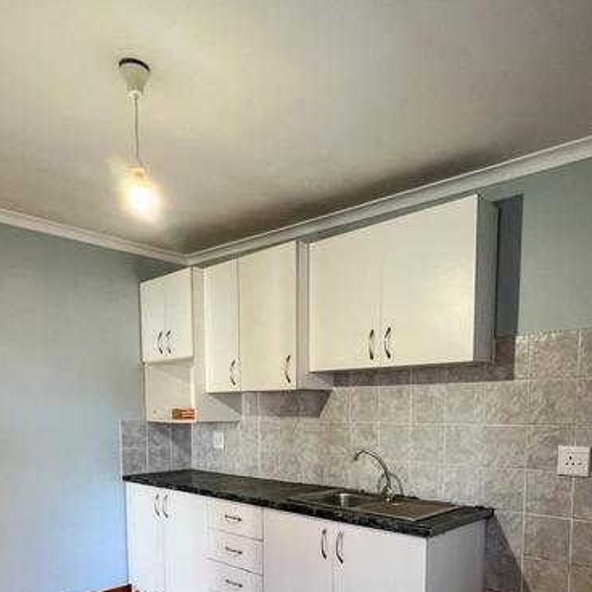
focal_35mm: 25
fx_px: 484
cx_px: 306
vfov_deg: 59.2
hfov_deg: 62.9
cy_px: 452
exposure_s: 1/85
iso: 250
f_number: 1.8
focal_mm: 1.57
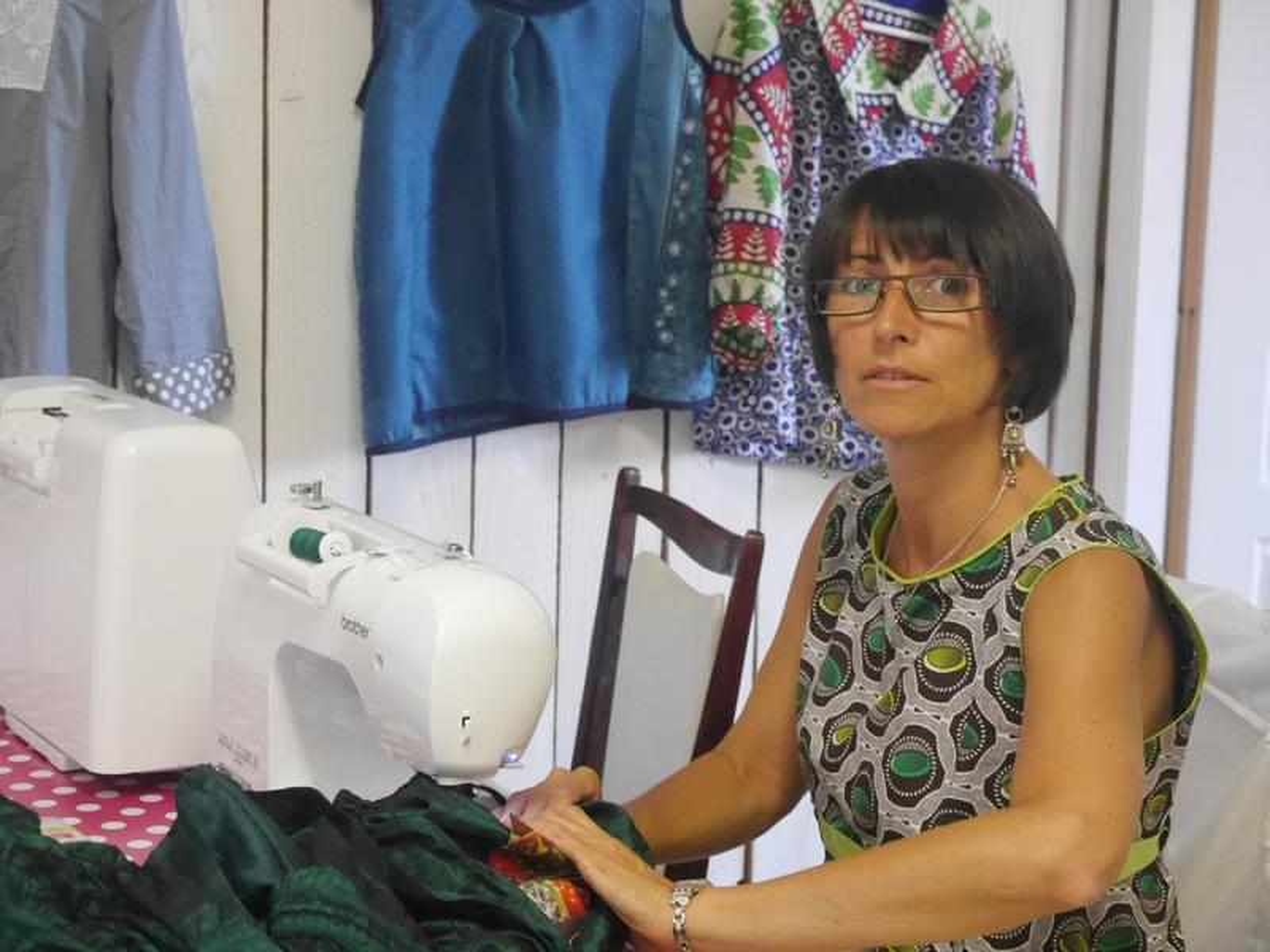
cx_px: 635
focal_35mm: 70
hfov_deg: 27.8
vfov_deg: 21.0
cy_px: 476
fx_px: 2568
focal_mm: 35
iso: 3200
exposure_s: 1/60
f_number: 5.6
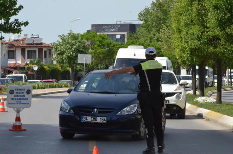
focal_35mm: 158
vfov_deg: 8.7
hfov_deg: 13.1
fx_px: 1017
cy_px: 77
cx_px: 116
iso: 2500
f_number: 18
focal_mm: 105
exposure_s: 1/1250
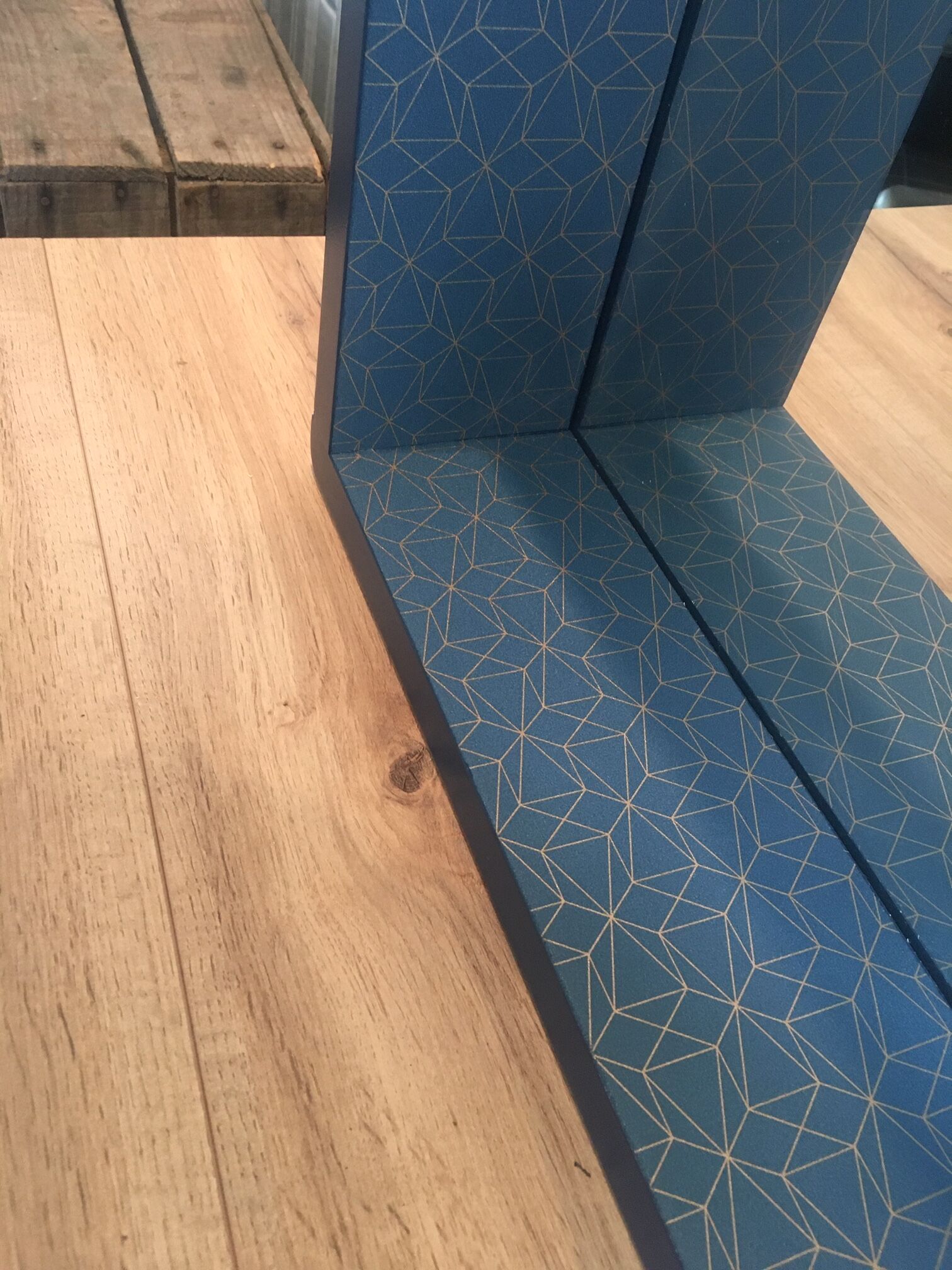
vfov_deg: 61.7
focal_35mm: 29
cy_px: 635
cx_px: 476
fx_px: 1063
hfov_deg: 48.2
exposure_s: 1/33
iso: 200
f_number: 2.2
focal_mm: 4.15
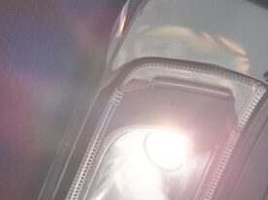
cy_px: 234
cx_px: 320
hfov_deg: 21.2
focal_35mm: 86
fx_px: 665
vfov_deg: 16.5
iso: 320
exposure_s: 1/50
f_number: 1.8
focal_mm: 5.54
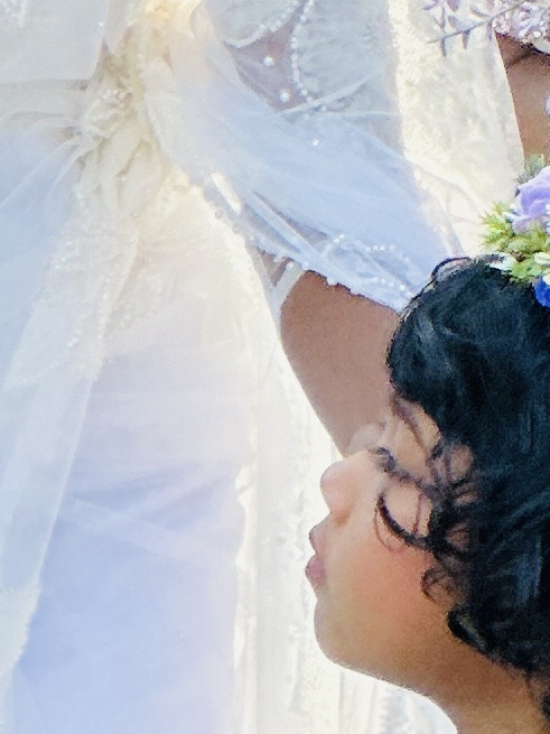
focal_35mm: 474
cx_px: 532
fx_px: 10045
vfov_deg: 4.2
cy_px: 129
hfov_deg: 3.1
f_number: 2.8
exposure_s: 1/166
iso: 40
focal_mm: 9
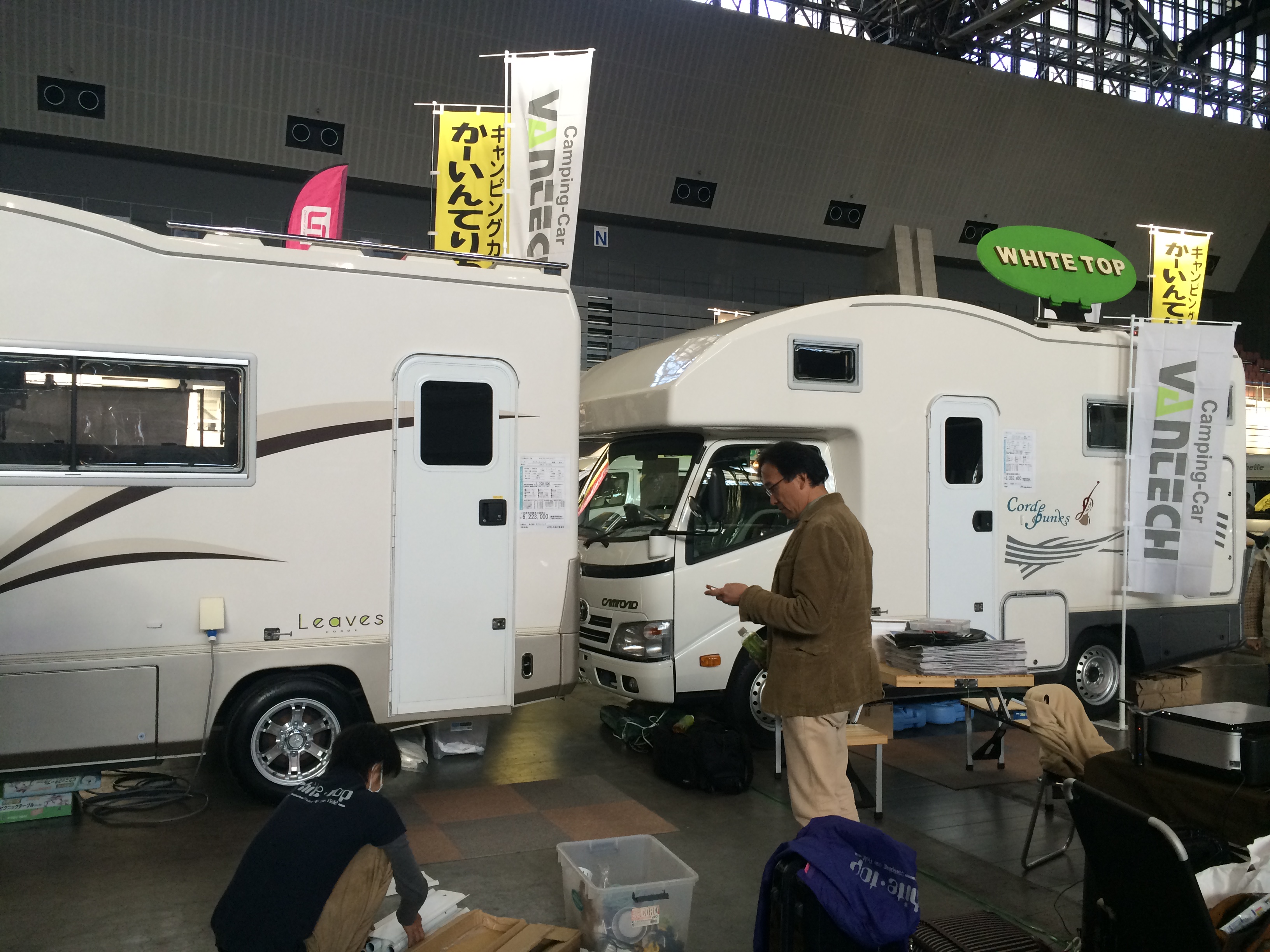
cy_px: 476
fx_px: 1064
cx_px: 635
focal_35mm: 29
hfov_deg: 61.7
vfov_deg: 48.2
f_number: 2.2
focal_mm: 4.15
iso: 50
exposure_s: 1/30
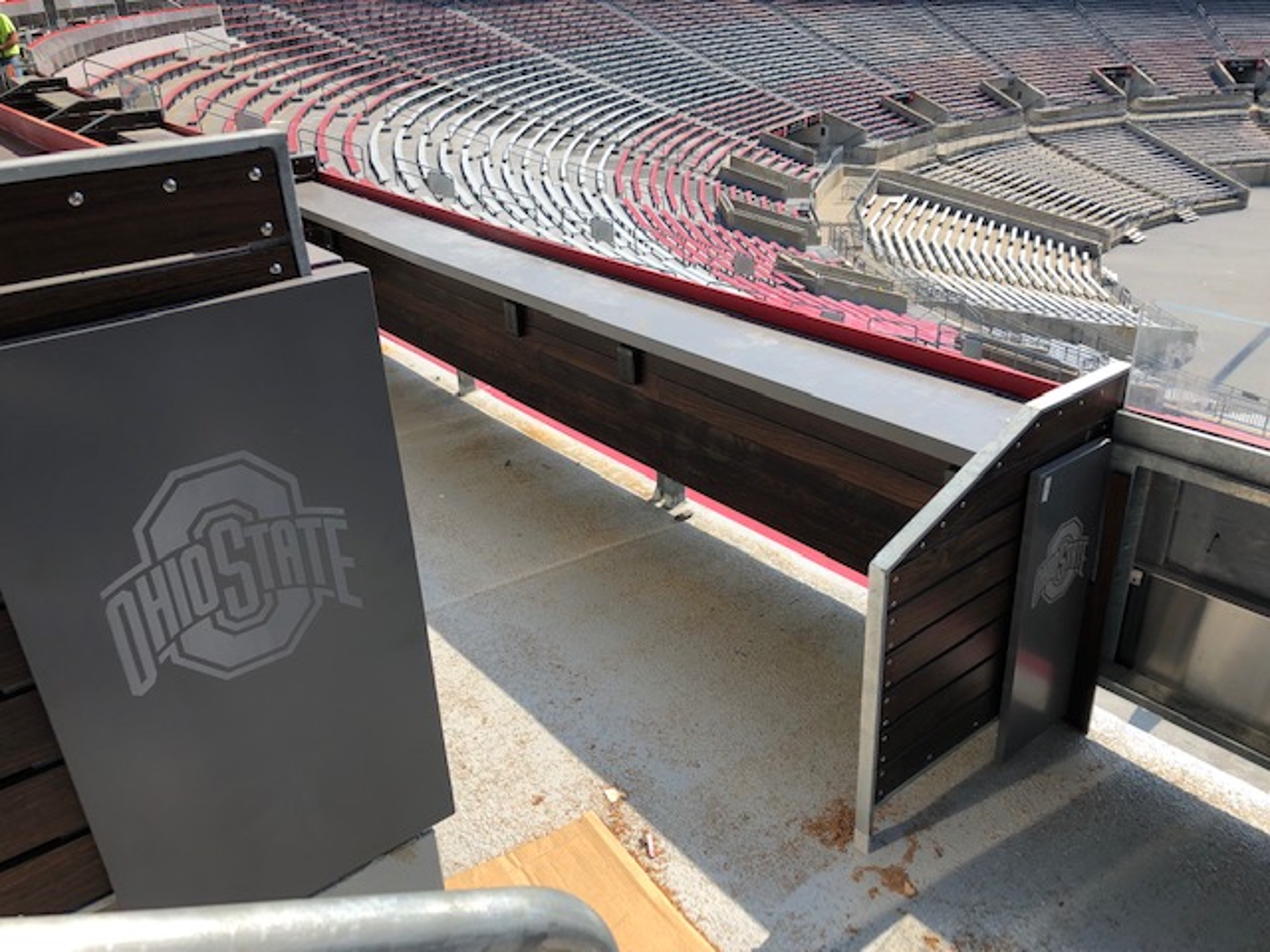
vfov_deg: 49.7
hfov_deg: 63.4
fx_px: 1027
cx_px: 635
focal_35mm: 28
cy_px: 476
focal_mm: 3.99
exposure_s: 1/1215
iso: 20
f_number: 1.8
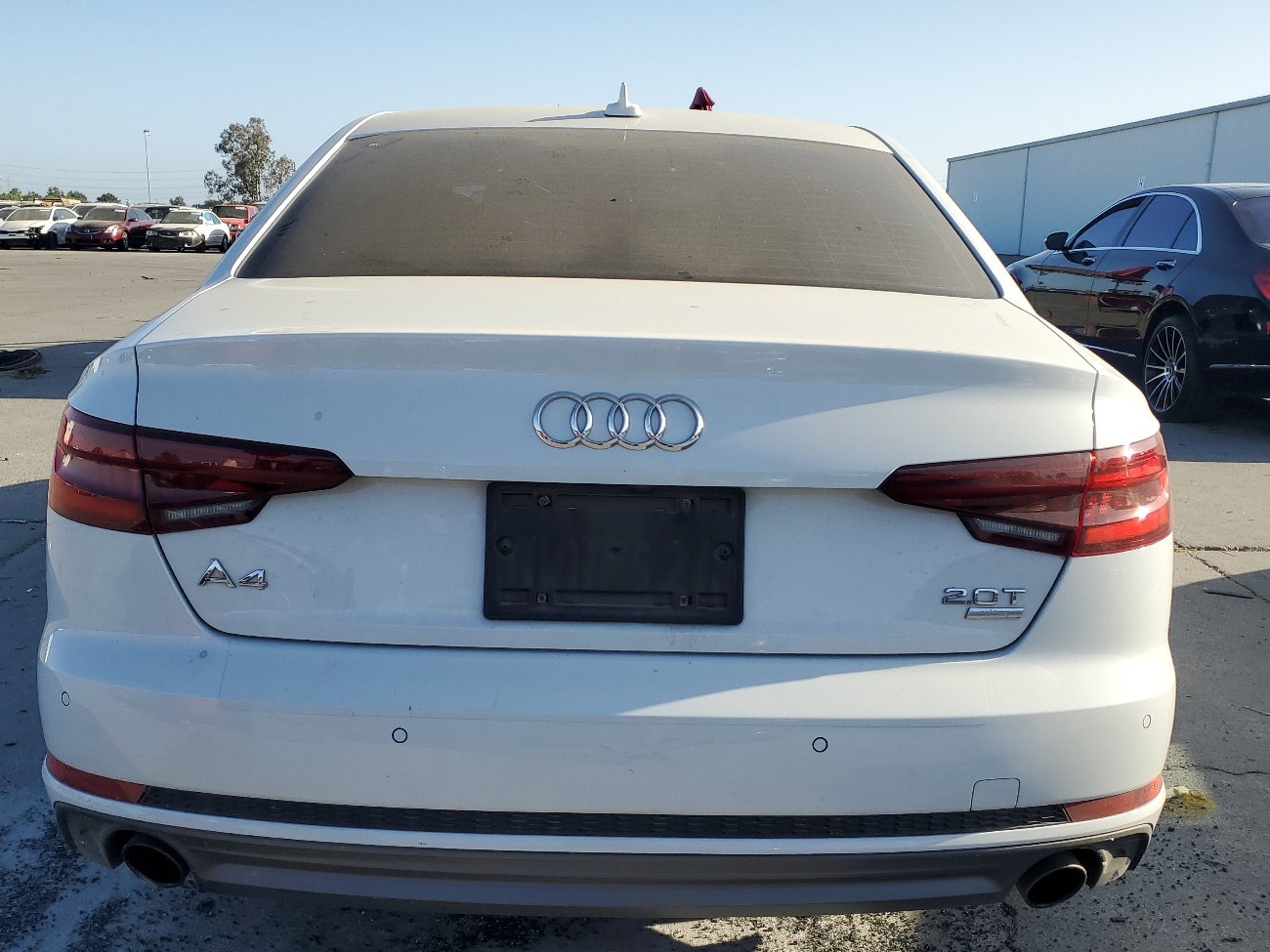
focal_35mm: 32
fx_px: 1174
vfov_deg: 44.1
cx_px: 635
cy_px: 526
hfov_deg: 56.8
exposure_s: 1/2000
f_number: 1.5
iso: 50
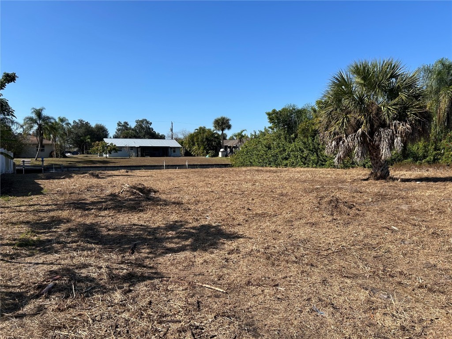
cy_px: 170
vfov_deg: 53.1
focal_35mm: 26
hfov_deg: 67.3
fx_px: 339
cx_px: 226
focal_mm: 5.7
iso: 50
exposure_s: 1/3968
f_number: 1.5
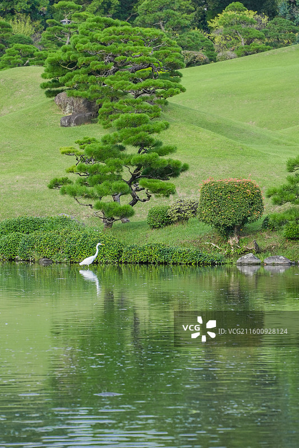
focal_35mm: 300
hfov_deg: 4.6
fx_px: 3739
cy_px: 224
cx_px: 150
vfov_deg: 6.9
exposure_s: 1/400
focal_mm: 200
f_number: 5.6
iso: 400
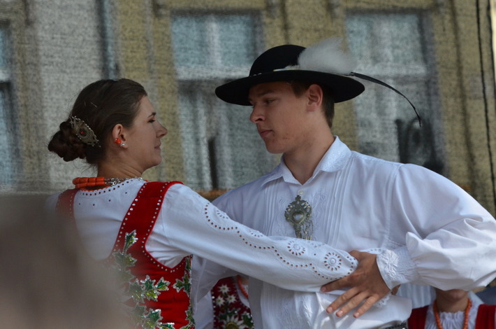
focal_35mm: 168
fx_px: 2309
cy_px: 164
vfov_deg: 8.1
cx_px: 248
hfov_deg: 12.3
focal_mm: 112
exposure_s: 1/2500
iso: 800
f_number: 5
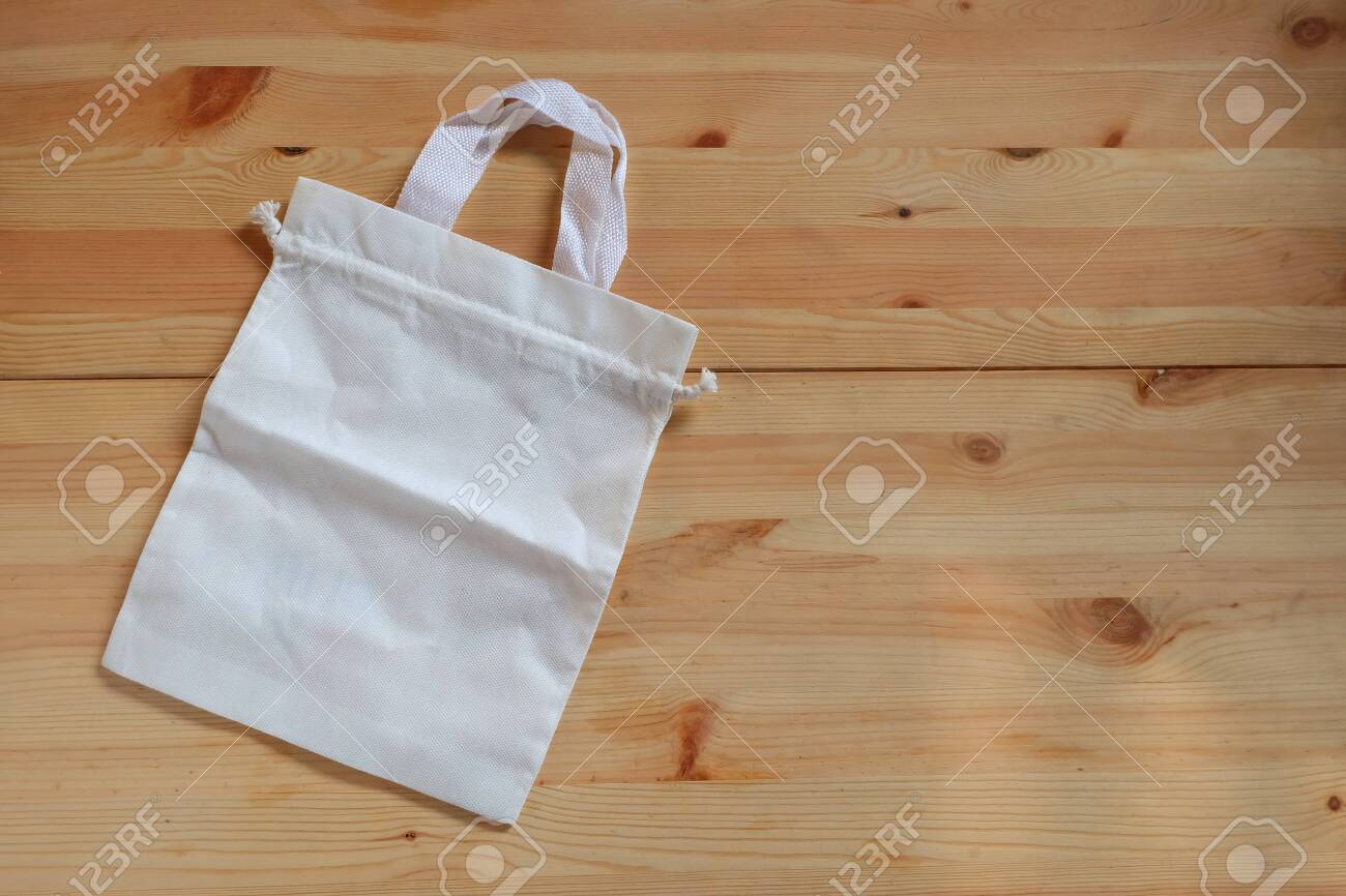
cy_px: 448
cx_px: 673
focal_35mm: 35
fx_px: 1308
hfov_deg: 54.4
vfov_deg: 37.8
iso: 1250
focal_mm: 23.2
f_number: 6.4
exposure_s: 1/140
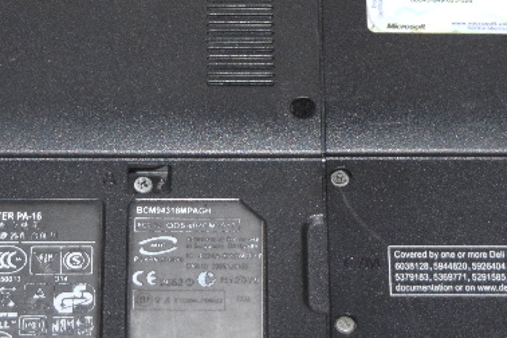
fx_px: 2577
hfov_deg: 11.2
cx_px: 296
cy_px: 44
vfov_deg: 7.5
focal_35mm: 183
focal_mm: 36
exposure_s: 1/60
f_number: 4.8
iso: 1250
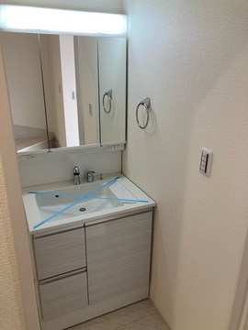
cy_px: 165
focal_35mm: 28
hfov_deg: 49.7
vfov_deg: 63.4
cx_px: 124
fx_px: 267
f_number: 1.8
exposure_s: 1/60
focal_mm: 3.99
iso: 64
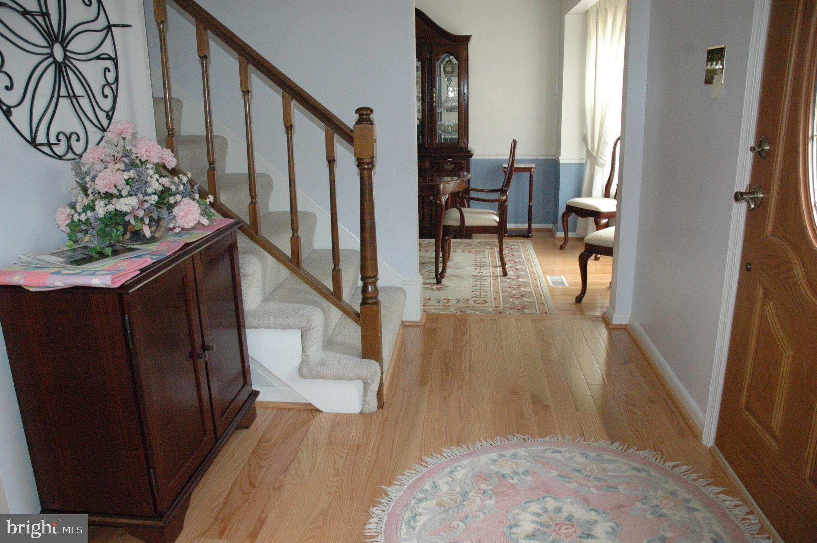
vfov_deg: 47.8
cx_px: 408
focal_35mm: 27
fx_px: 612
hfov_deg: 67.4
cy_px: 272
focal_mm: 18
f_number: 5
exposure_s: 1/100
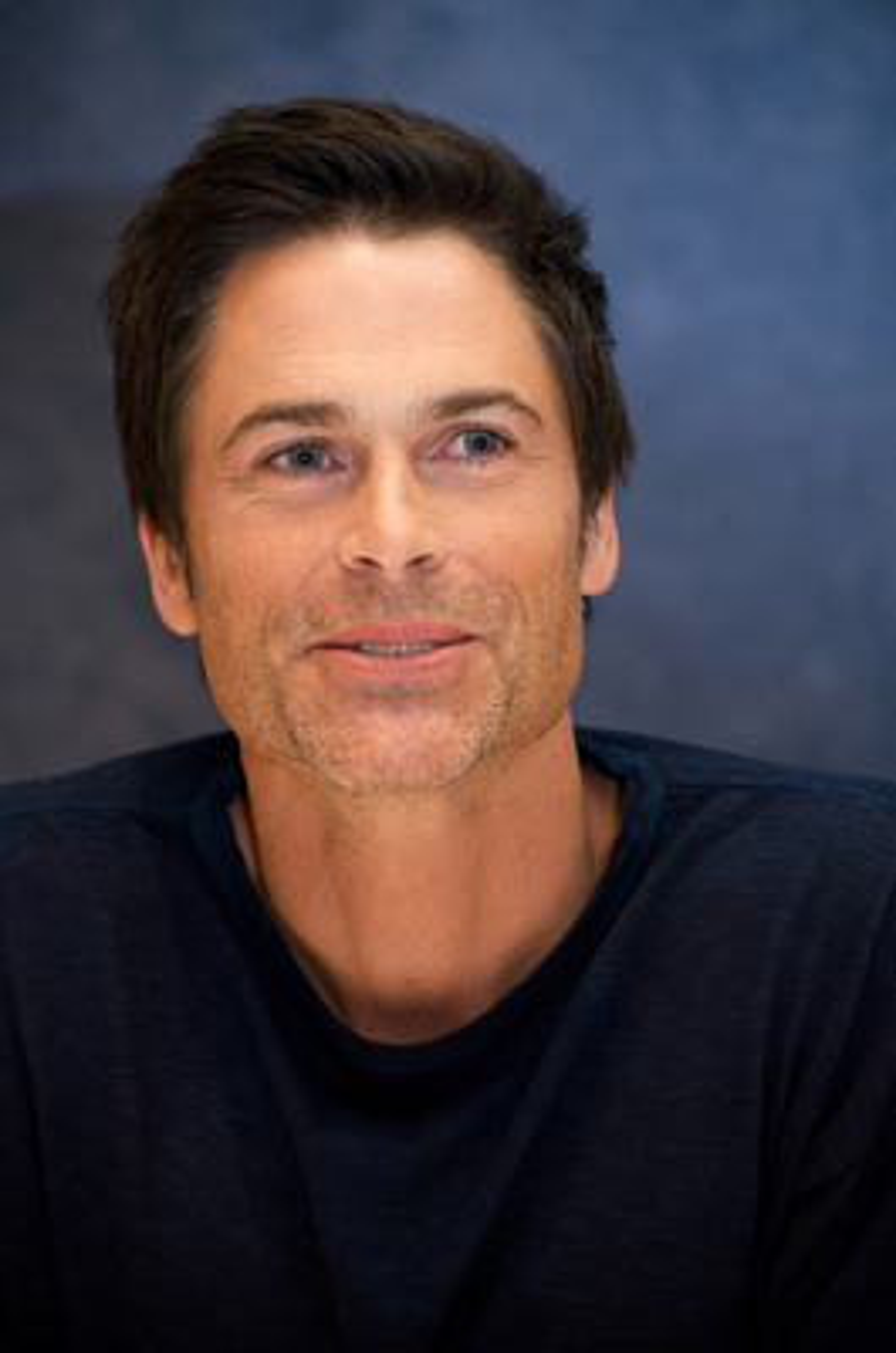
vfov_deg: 15.2
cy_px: 676
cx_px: 448
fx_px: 5062
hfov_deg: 10.1
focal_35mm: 135
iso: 1600
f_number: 5.6
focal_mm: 135
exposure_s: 1/60
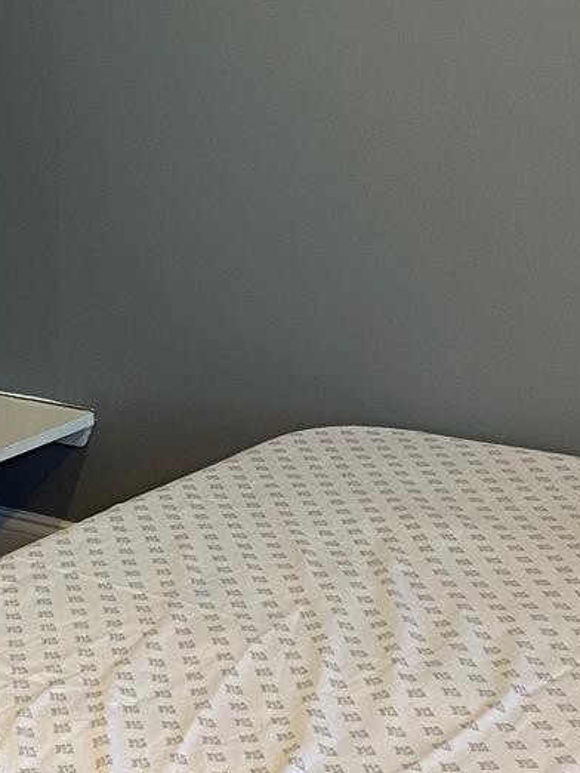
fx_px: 2277
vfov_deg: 19.1
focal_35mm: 102
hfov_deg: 14.4
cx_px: 124
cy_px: 209
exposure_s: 1/60
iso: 125
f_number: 1.8
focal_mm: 4.25
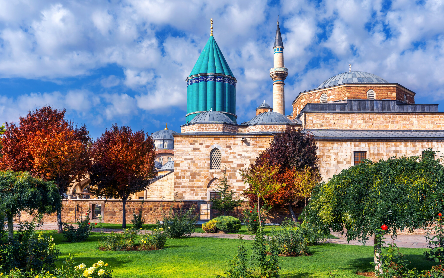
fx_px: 375
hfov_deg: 61.2
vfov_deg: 40.6
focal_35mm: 31
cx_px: 223
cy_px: 138
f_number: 8
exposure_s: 1/320
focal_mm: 30
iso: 100
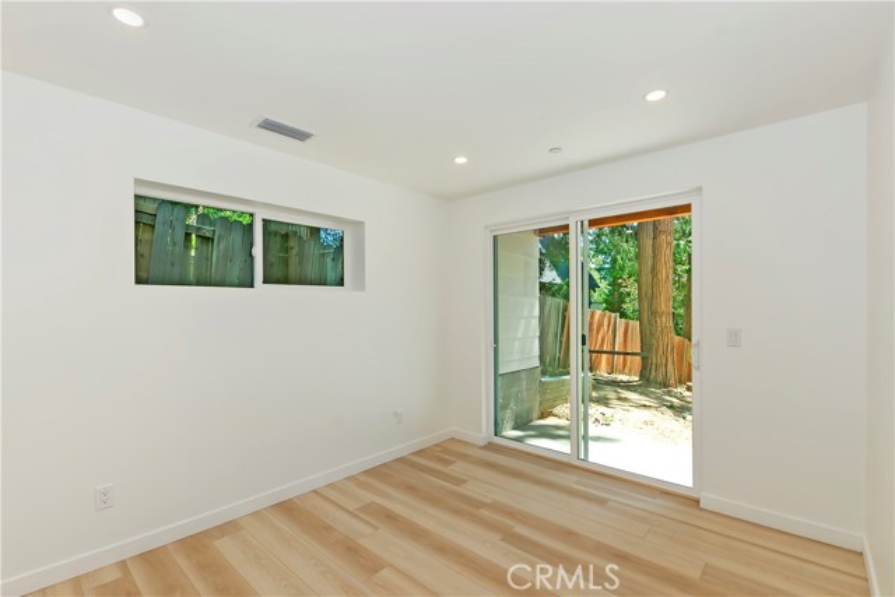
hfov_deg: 100.4
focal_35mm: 15
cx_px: 448
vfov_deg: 77.4
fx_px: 373
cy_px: 298
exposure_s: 1/30
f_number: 8
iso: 100
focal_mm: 10
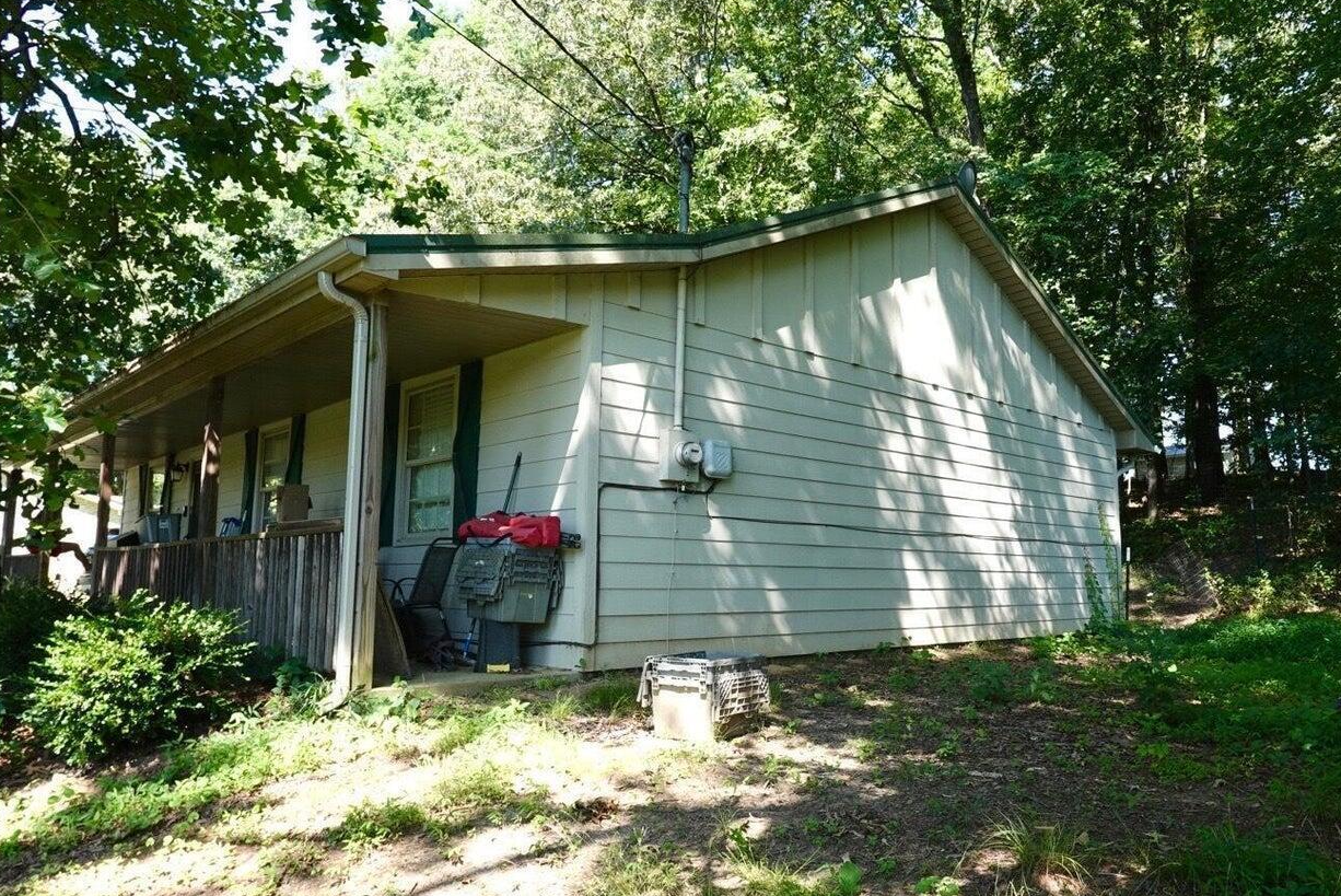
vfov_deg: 51.3
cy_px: 478
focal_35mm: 25
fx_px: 932
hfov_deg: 71.1
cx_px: 763
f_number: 4
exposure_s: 1/100
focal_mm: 7.6
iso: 125
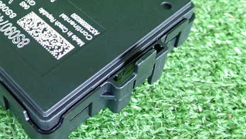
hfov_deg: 34.3
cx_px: 67
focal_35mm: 60
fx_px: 392
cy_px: 36
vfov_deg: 19.9
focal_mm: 6.37
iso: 500
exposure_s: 1/40
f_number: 2.5
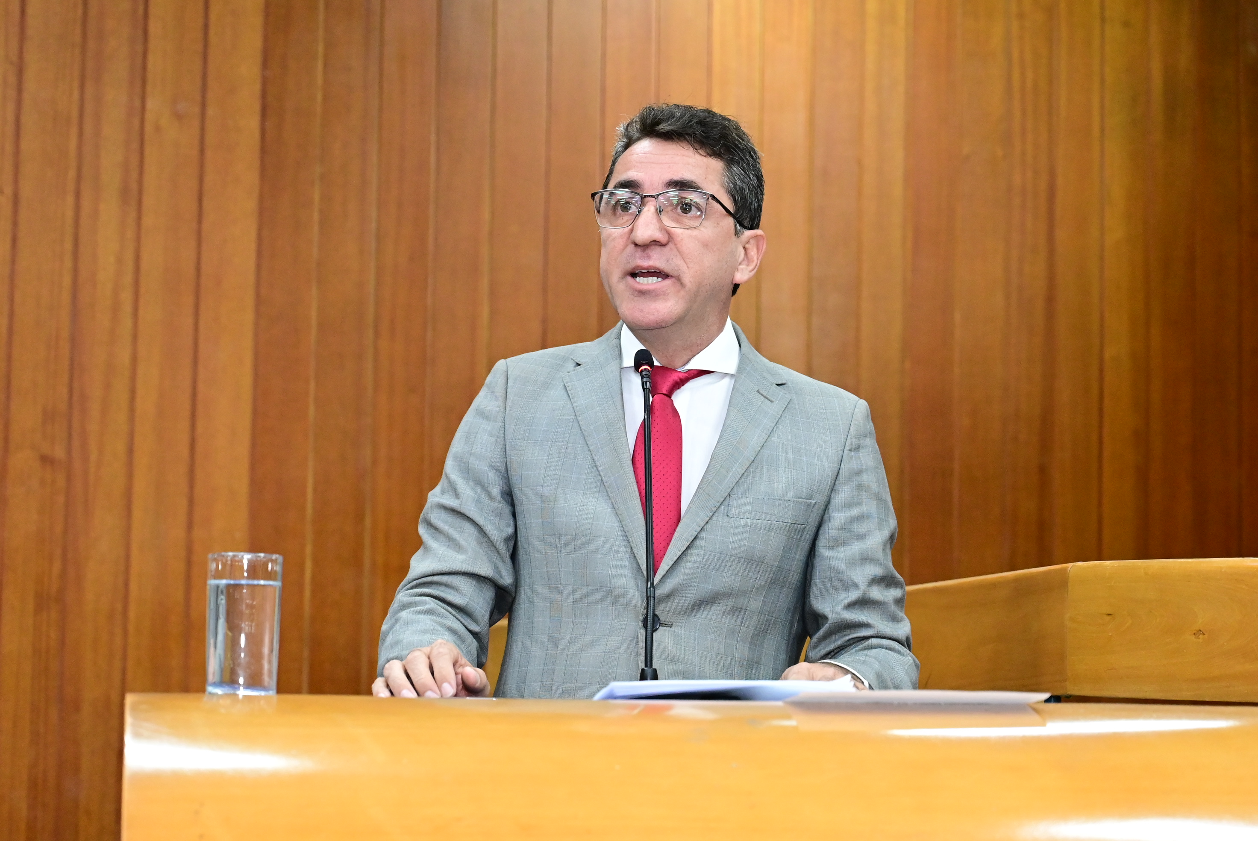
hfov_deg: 23.1
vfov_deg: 15.6
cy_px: 420
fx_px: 3077
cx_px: 629
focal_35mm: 88
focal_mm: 59
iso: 4000
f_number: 4
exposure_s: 1/125
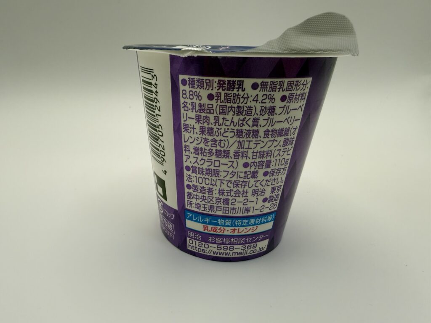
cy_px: 162
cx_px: 216
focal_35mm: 24
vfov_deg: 56.8
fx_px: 299
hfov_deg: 71.6
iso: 50
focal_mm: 2.22
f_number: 2.2
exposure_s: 1/99
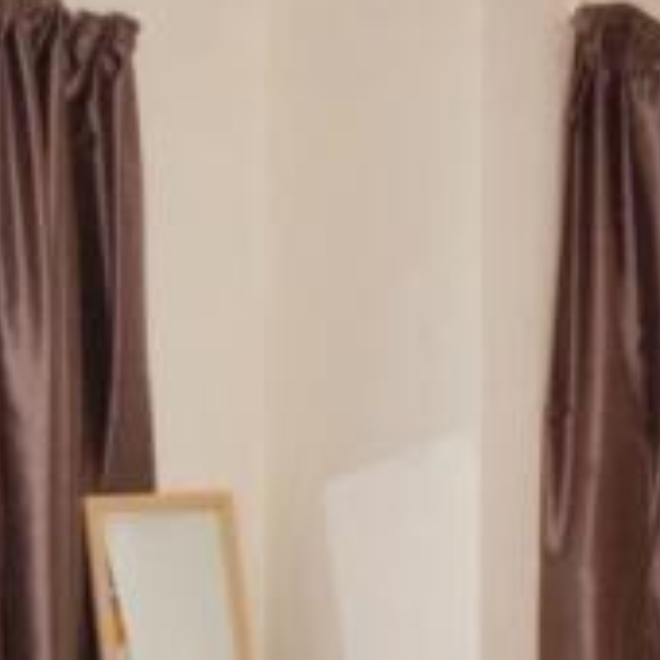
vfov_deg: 22.3
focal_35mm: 77
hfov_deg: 22.4
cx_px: 450
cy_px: 495
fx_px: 1661
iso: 1000
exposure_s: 1/60
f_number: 22
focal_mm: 10
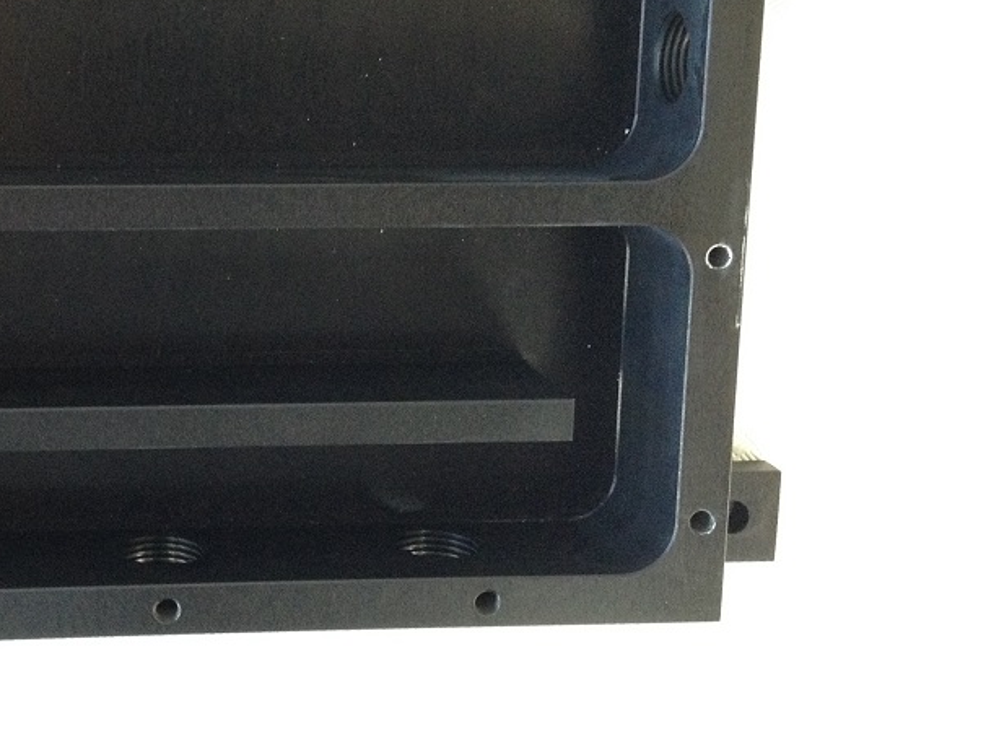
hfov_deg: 32.8
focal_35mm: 57
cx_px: 203
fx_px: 1646
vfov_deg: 25.6
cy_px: 319
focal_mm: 4.28
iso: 250
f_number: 2.4
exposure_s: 1/20
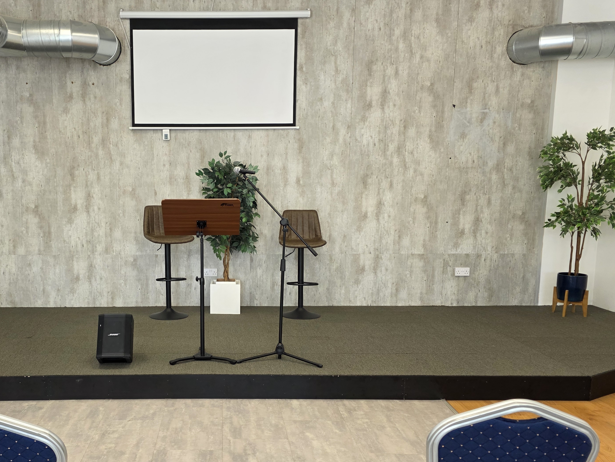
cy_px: 268
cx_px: 196
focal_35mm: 33
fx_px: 586
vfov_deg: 42.8
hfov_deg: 54.0
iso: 125
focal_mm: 6.3
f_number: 1.7
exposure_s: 1/180
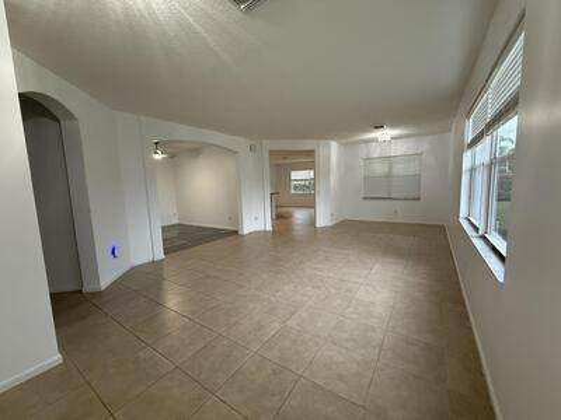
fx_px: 227
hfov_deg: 102.1
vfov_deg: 85.7
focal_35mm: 14
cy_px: 210
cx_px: 280
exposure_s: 1/120
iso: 500
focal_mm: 2.22
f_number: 2.2
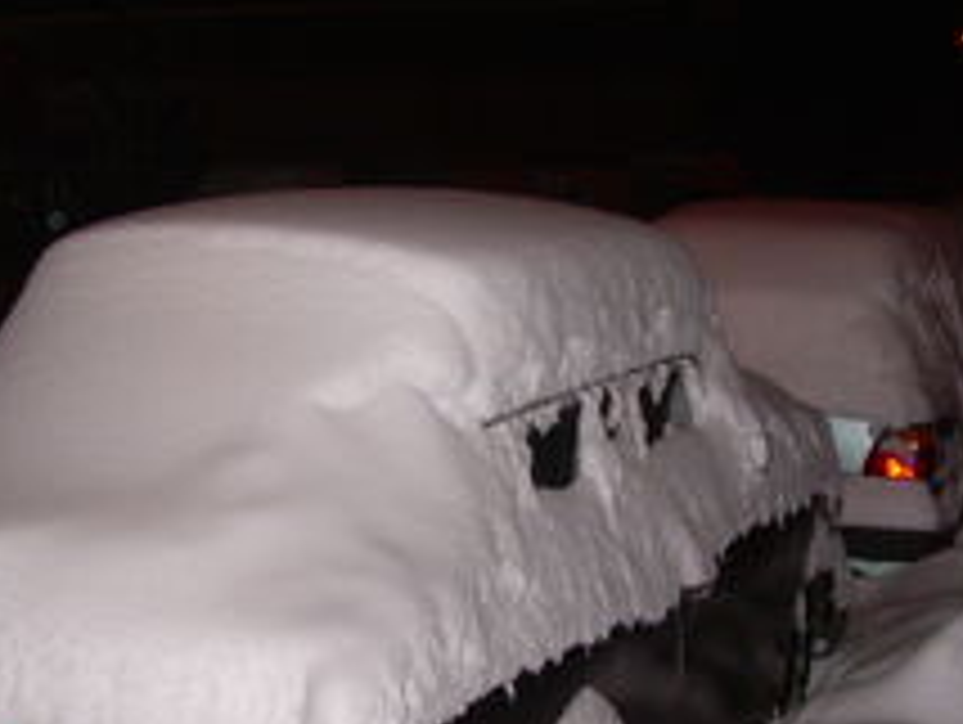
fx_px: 1977
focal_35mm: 71
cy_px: 450
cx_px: 414
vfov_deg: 20.7
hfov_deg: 27.3
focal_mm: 6.3
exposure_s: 1/60
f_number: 2.8
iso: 168
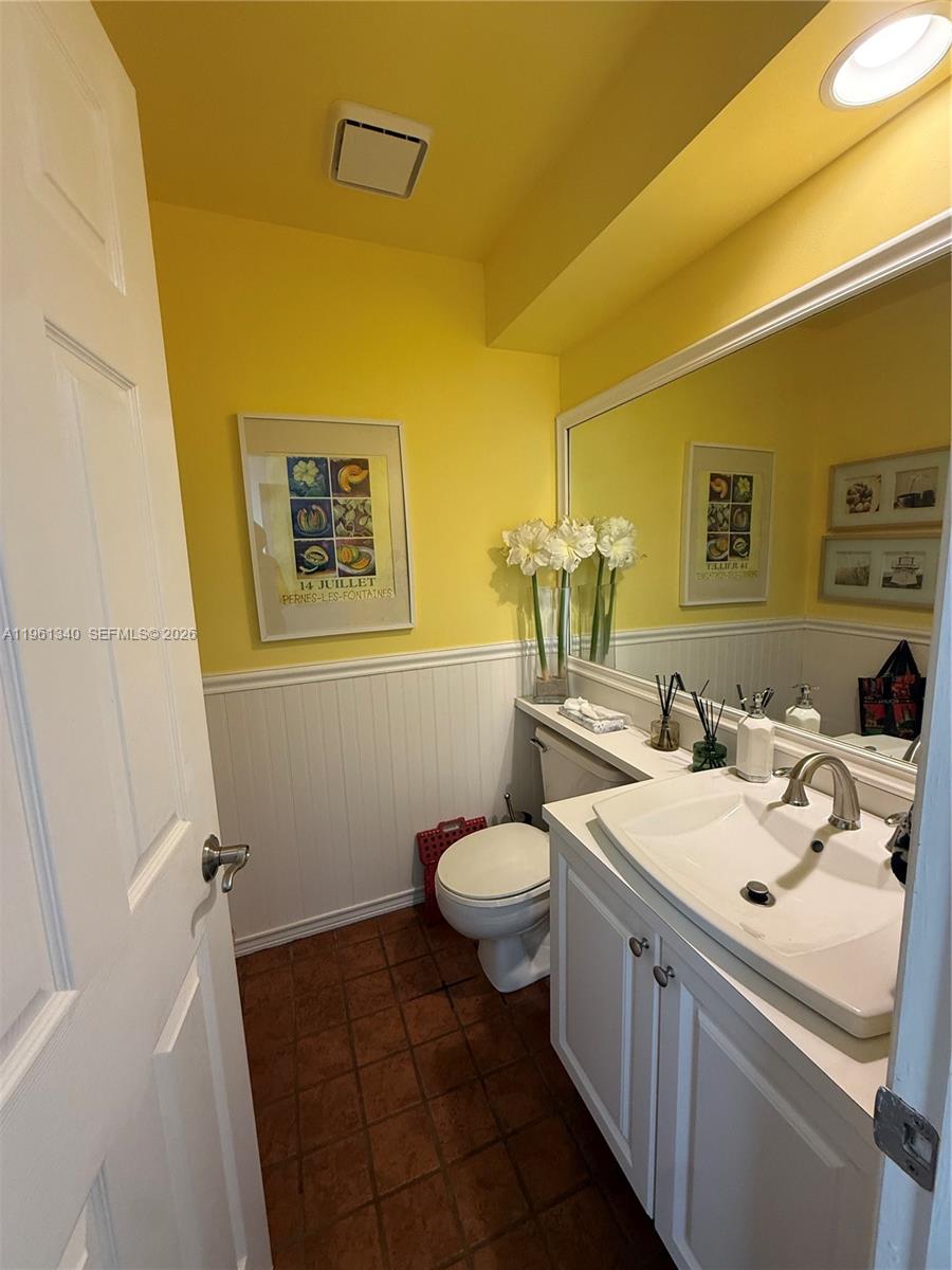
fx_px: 513
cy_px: 635
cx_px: 476
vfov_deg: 102.1
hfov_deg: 85.7
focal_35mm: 14
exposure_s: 1/60
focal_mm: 2.22
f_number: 2.2
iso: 200
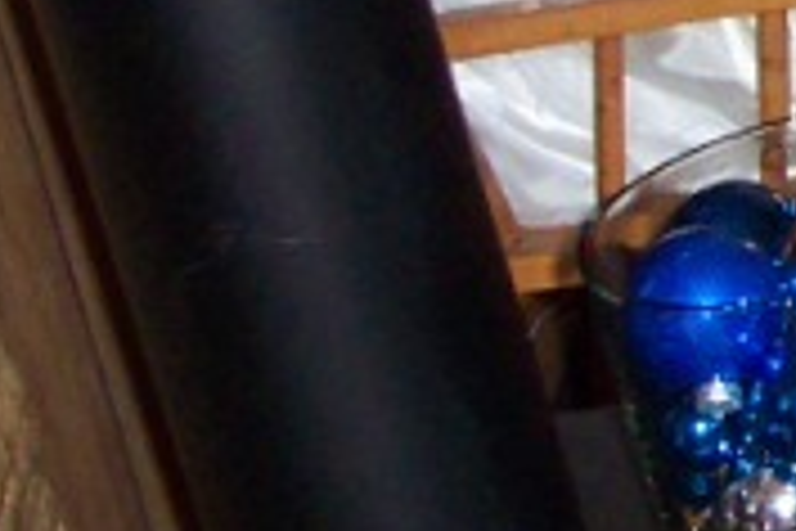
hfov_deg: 9.6
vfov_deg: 6.7
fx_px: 4488
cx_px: 1480
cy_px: -326
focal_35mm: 203
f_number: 2.8
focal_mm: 7.5
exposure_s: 1/30
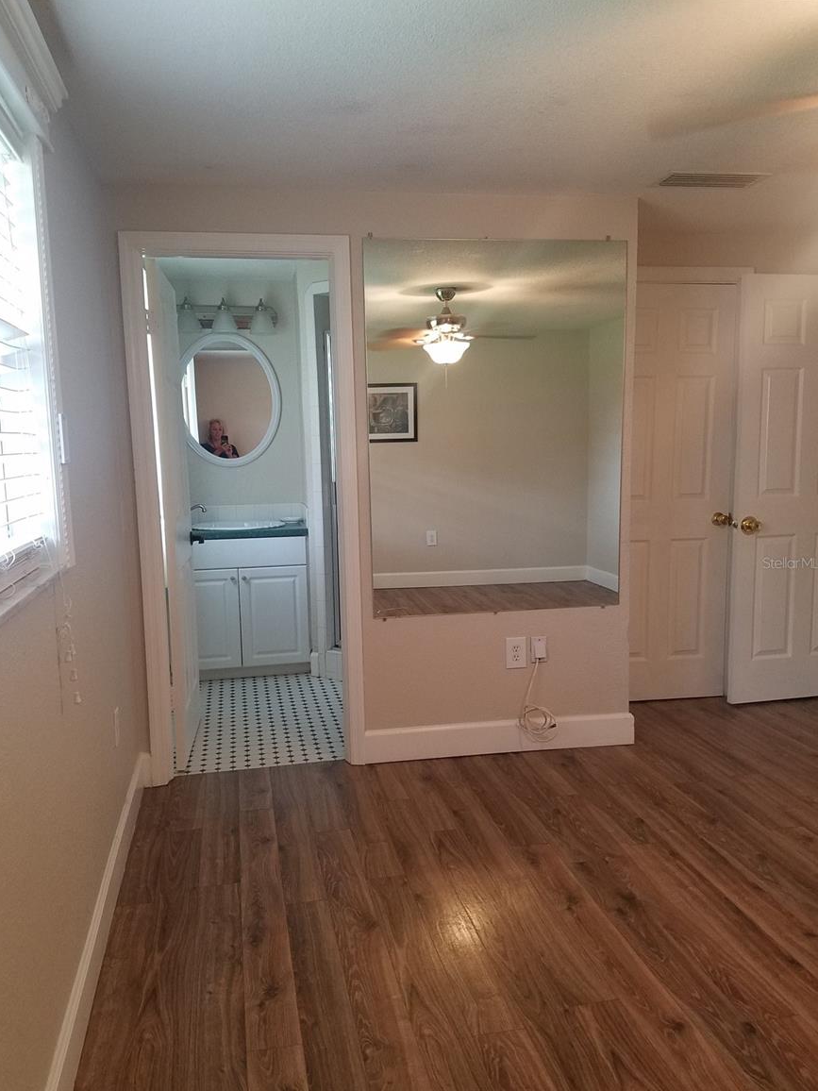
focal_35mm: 27
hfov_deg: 51.4
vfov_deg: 65.3
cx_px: 405
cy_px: 562
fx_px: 851
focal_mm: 4.2
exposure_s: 1/30
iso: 160
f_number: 1.7
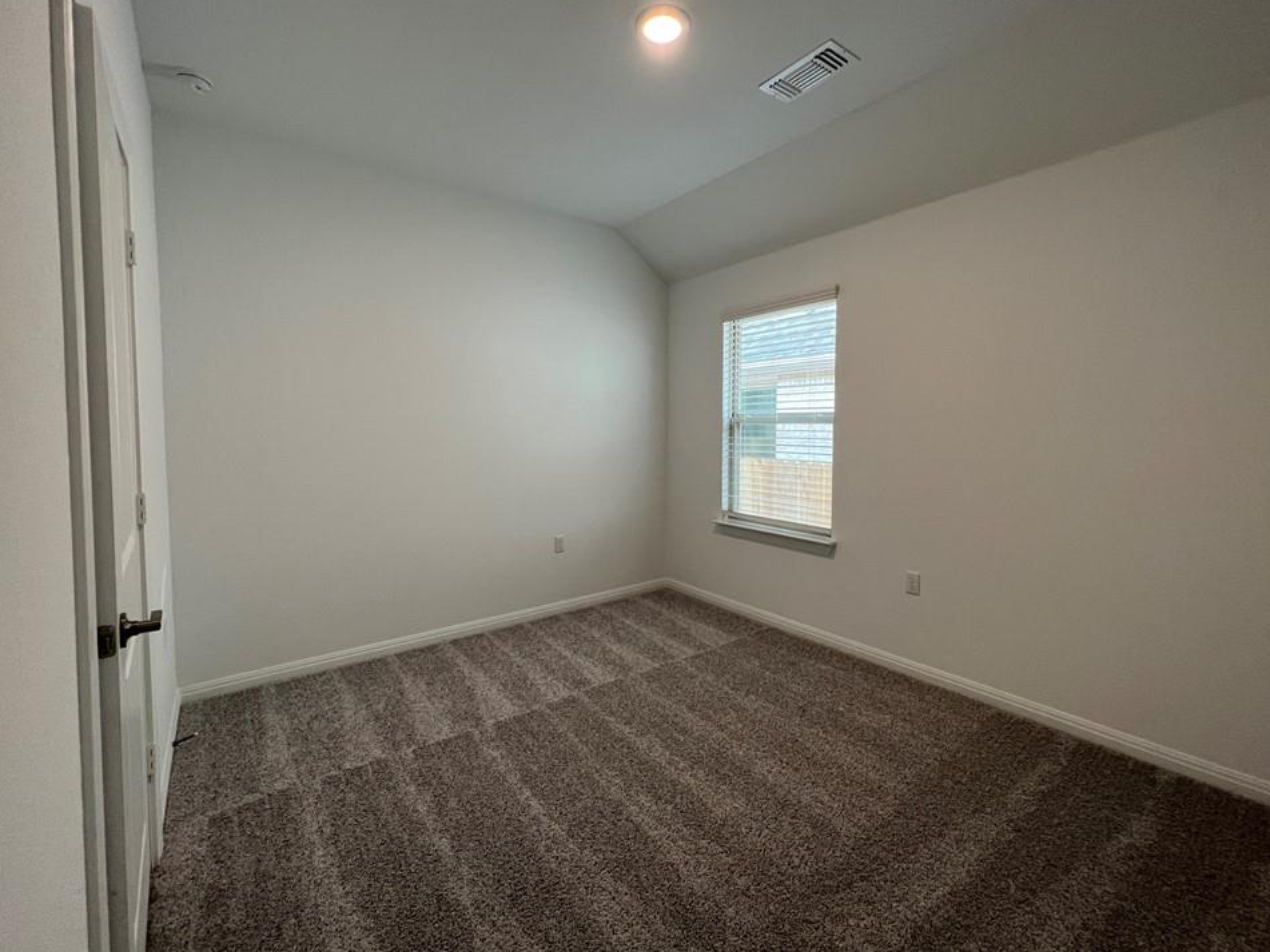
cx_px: 642
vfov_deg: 85.6
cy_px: 453
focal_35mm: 14
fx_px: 514
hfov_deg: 102.1
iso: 200
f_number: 1.8
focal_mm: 1.57
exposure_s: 1/120
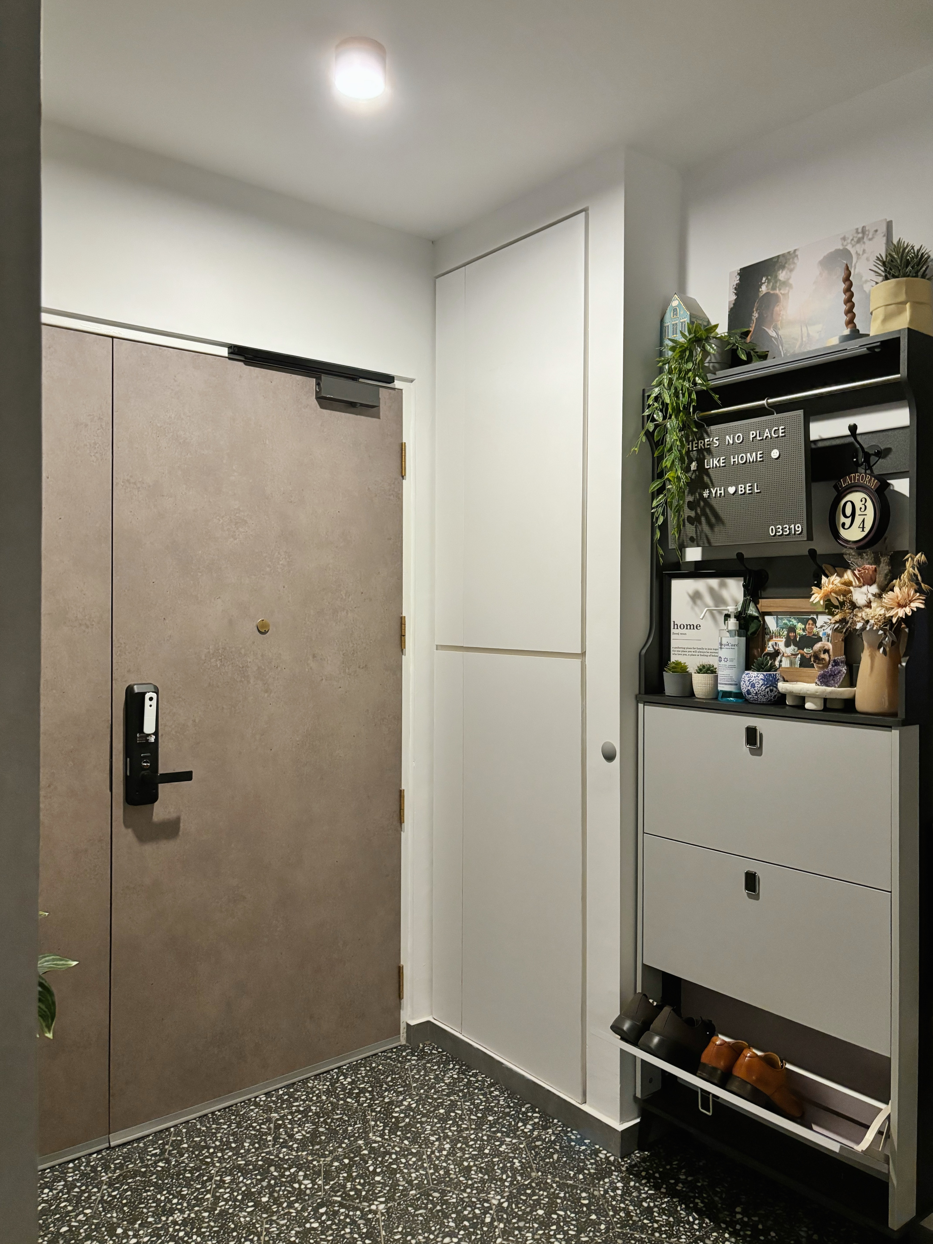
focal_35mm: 26
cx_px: 466
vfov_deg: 67.3
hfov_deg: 53.1
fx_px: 934
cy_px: 622
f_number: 1.6
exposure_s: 1/50
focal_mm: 5.96
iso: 500
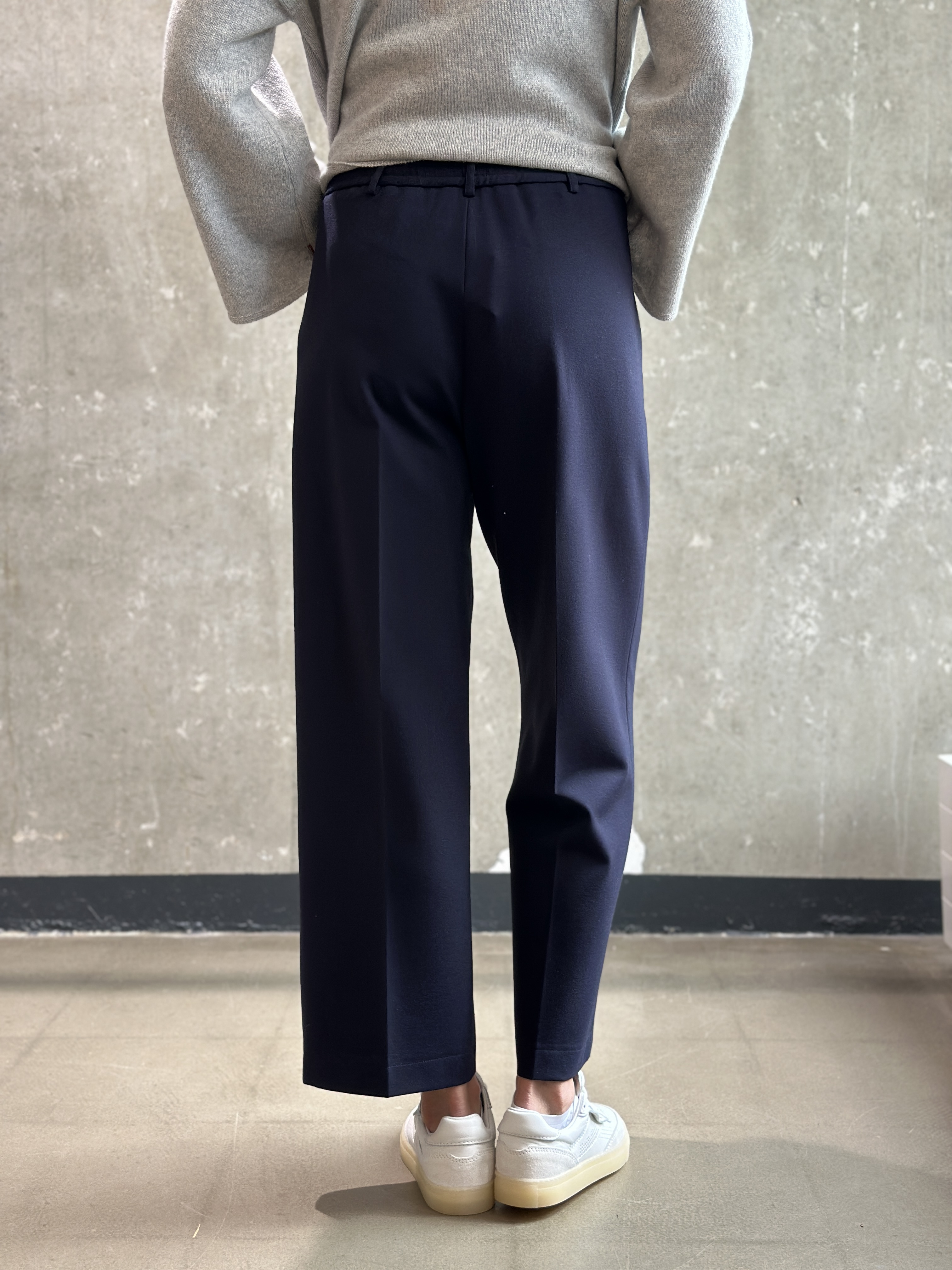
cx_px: 476
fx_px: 1760
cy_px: 635
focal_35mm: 48
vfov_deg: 39.7
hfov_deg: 30.3
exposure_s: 1/100
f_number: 1.78
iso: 160
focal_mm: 6.86
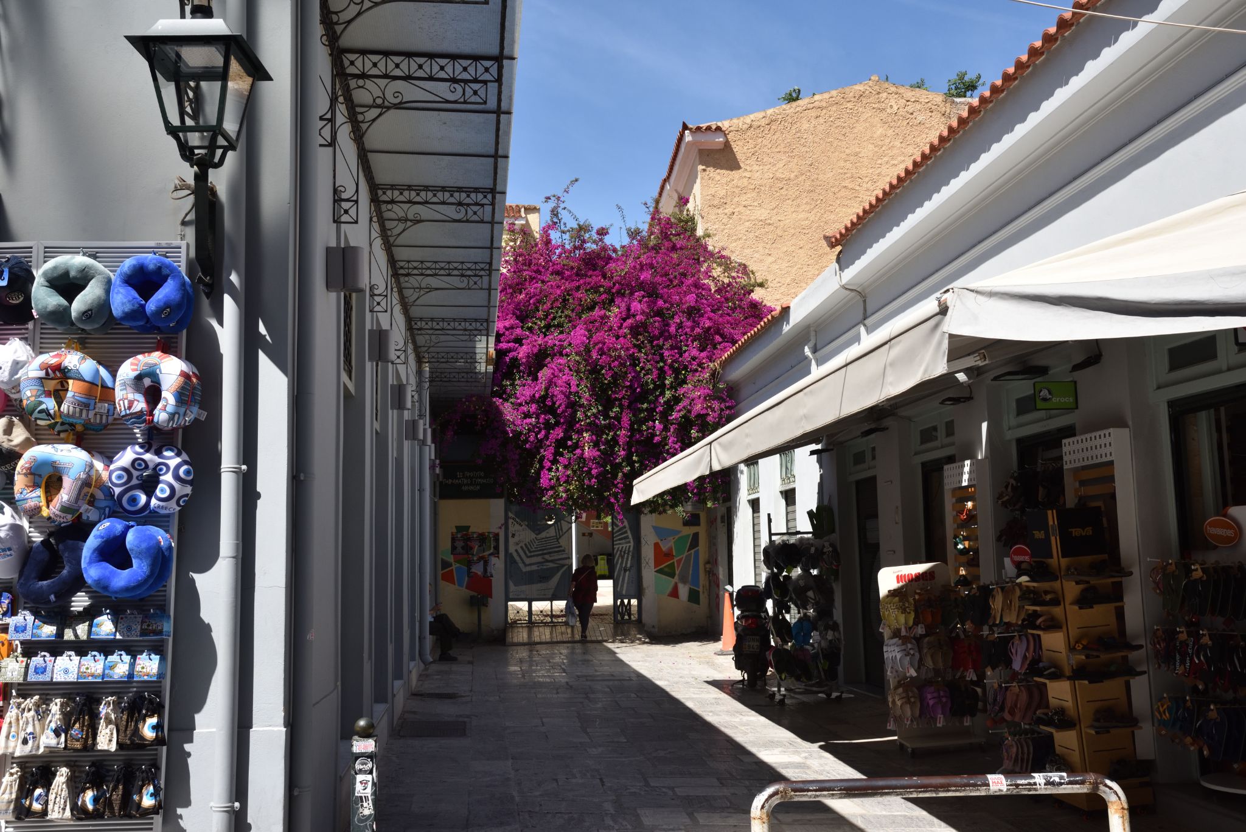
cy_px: 416
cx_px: 623
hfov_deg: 54.4
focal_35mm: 35
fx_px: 1212
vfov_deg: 37.9
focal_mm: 35
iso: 800
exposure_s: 1/640
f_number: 11
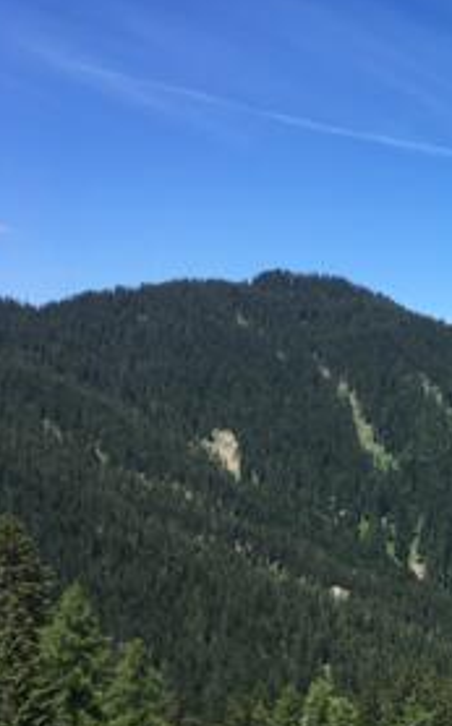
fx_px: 1285
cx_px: 743
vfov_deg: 31.5
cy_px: 418
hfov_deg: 17.3
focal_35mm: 65
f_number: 2.2
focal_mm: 4.15
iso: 25
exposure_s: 1/1221
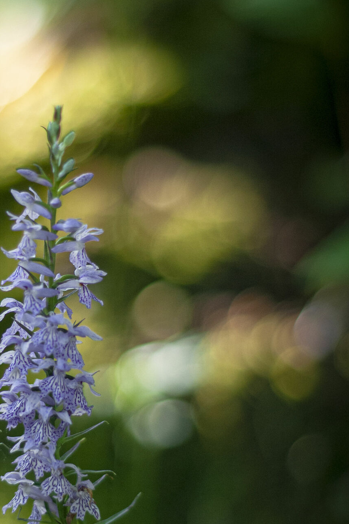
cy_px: 324
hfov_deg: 7.0
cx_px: 32
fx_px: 2853
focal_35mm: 196
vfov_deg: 10.5
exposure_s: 1/1250
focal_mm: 105
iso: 1000
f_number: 1.8
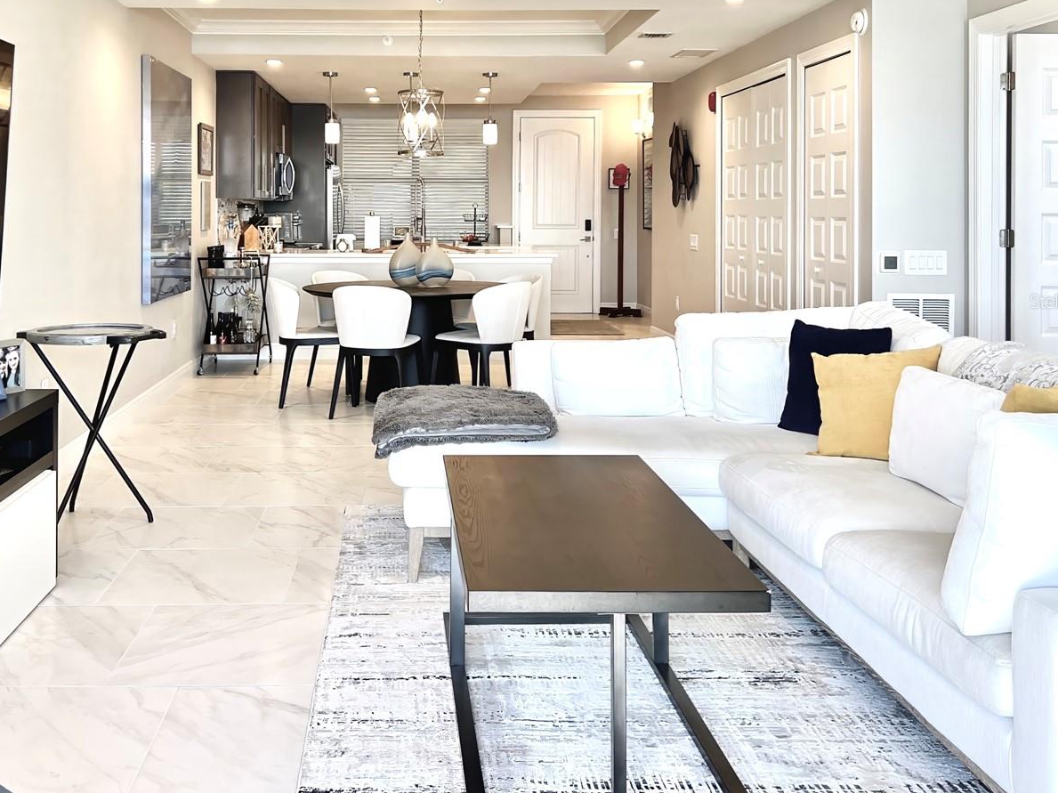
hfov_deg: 52.1
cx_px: 402
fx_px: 1069
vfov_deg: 40.4
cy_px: 301
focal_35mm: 35
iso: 50
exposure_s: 1/120
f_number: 1.5
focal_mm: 5.7
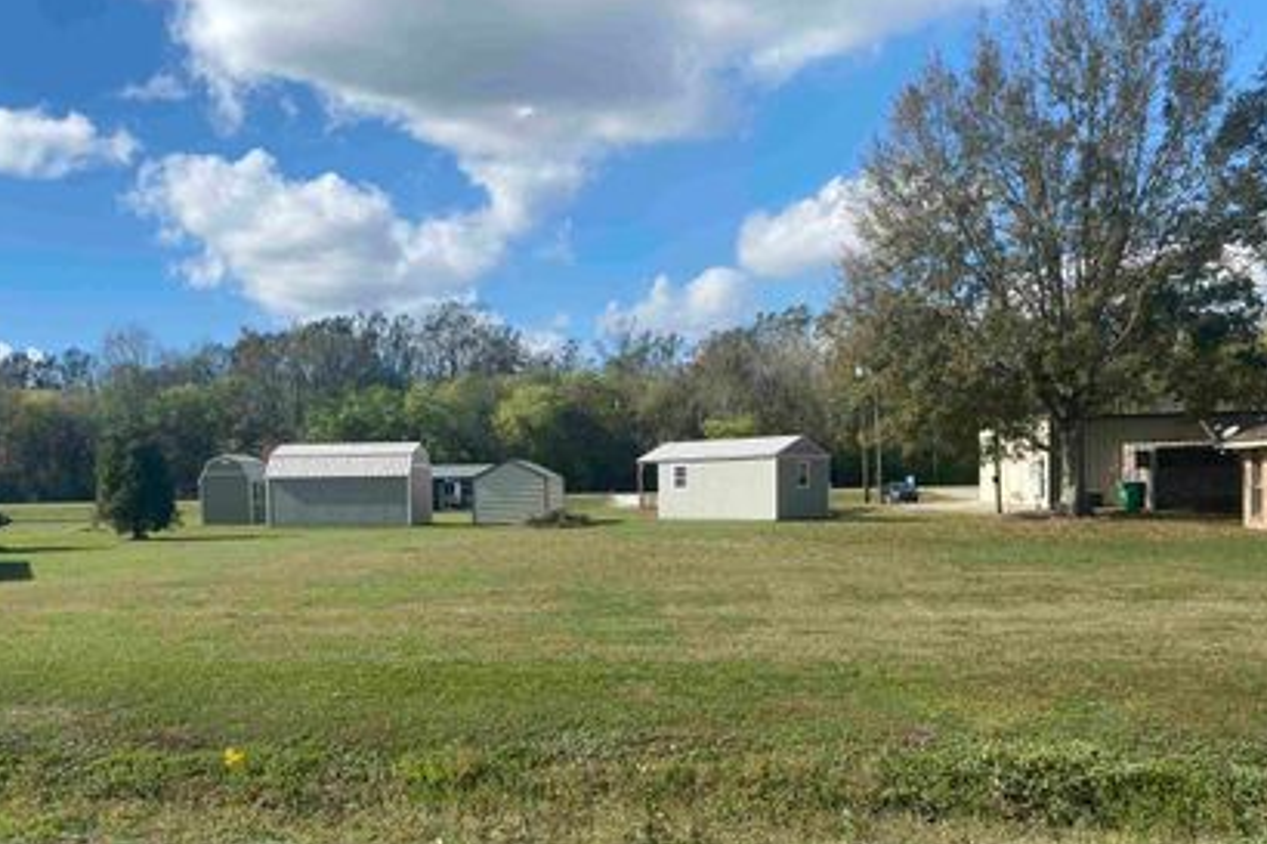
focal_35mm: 33
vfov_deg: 39.6
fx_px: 1161
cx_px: 538
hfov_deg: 57.0
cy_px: 549
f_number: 1.8
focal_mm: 4.25
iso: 32
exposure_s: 1/2967
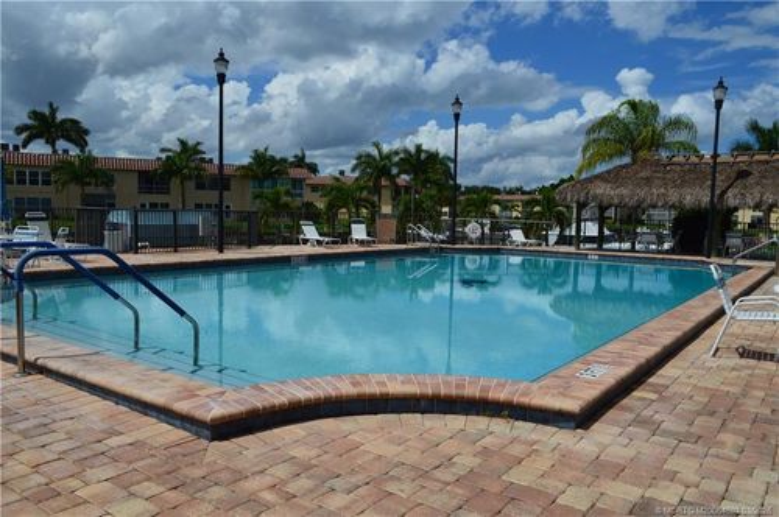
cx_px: 390
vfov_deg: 47.8
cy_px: 258
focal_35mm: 27
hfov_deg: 67.4
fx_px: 583
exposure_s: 1/500
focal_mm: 18
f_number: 11
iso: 125
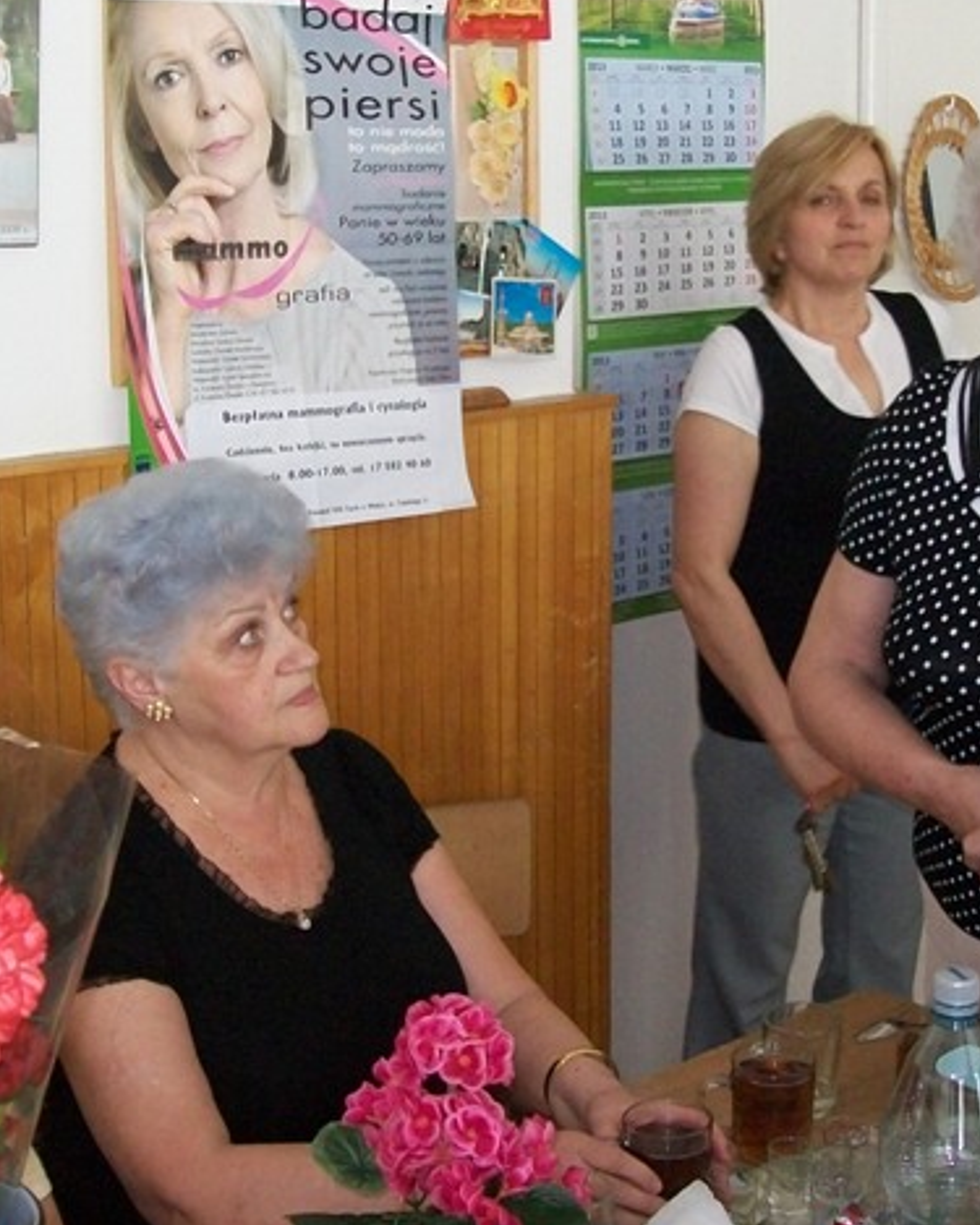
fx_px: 1741
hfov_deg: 31.3
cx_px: 598
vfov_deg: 38.8
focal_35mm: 48
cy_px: 603
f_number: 2.7
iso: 200
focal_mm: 6
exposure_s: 1/30
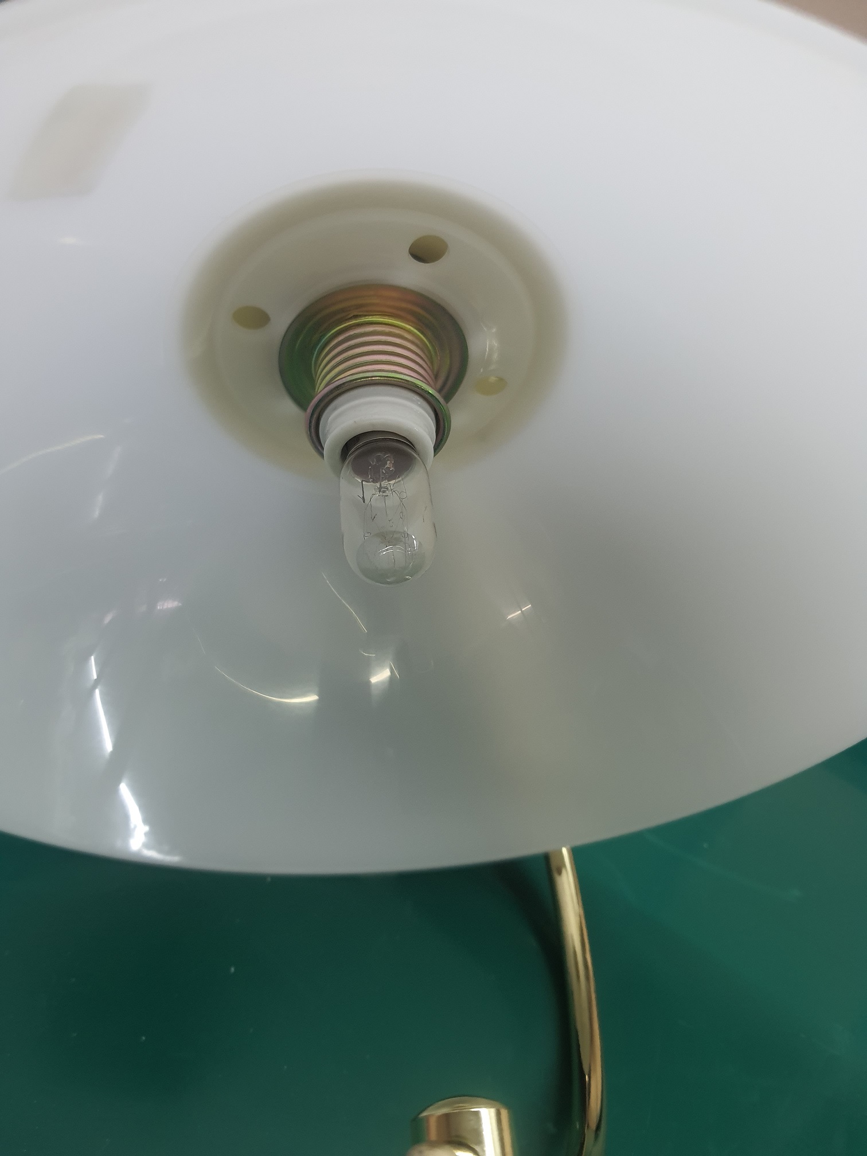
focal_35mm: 26
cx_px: 434
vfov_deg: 67.3
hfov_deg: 53.1
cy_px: 578
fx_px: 868
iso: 200
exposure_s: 1/60
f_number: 1.7
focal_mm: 4.32
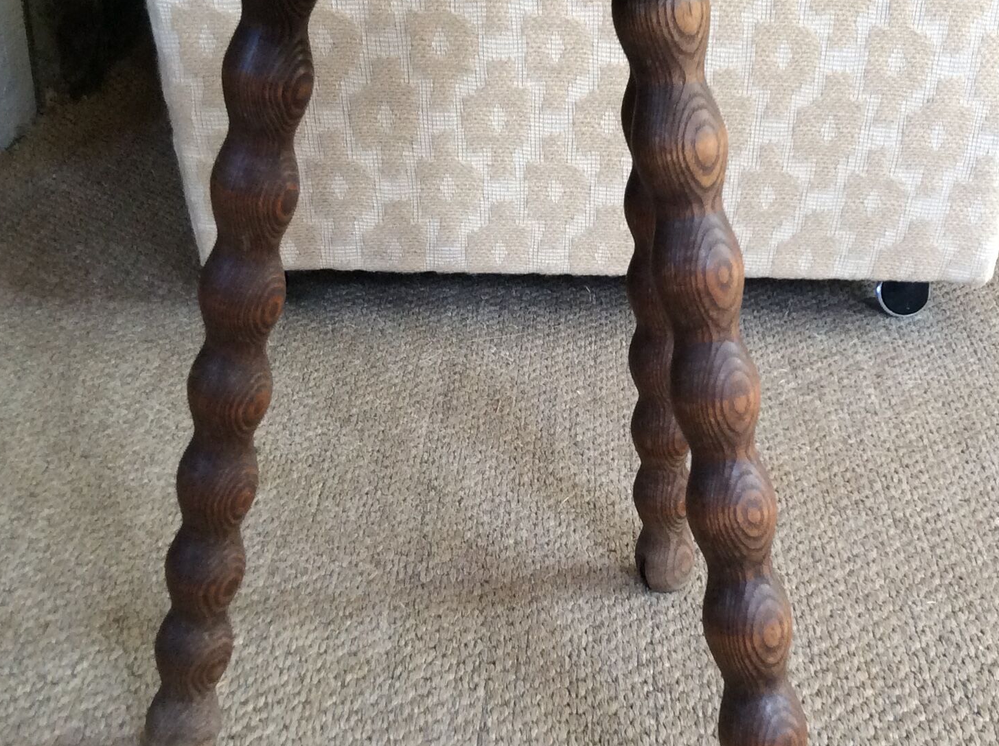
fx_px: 1643
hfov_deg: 33.5
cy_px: 359
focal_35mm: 57
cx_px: 674
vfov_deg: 25.6
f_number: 2.4
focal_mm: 3.3
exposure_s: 1/25
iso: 80
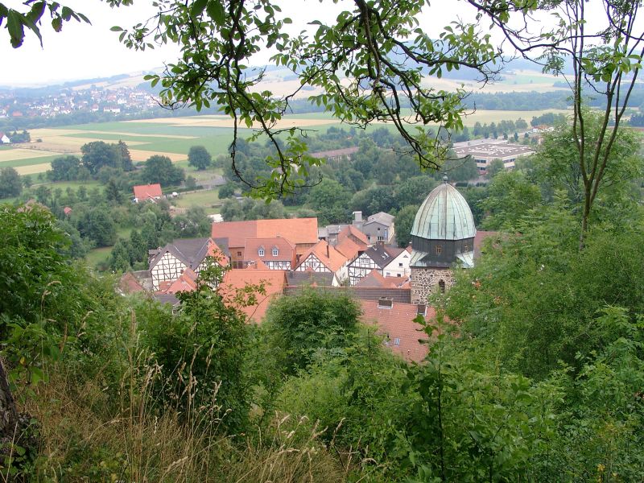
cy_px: 242
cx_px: 322
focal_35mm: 34
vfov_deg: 41.8
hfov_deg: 54.0
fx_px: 633
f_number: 4
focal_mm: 7.13
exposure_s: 1/136
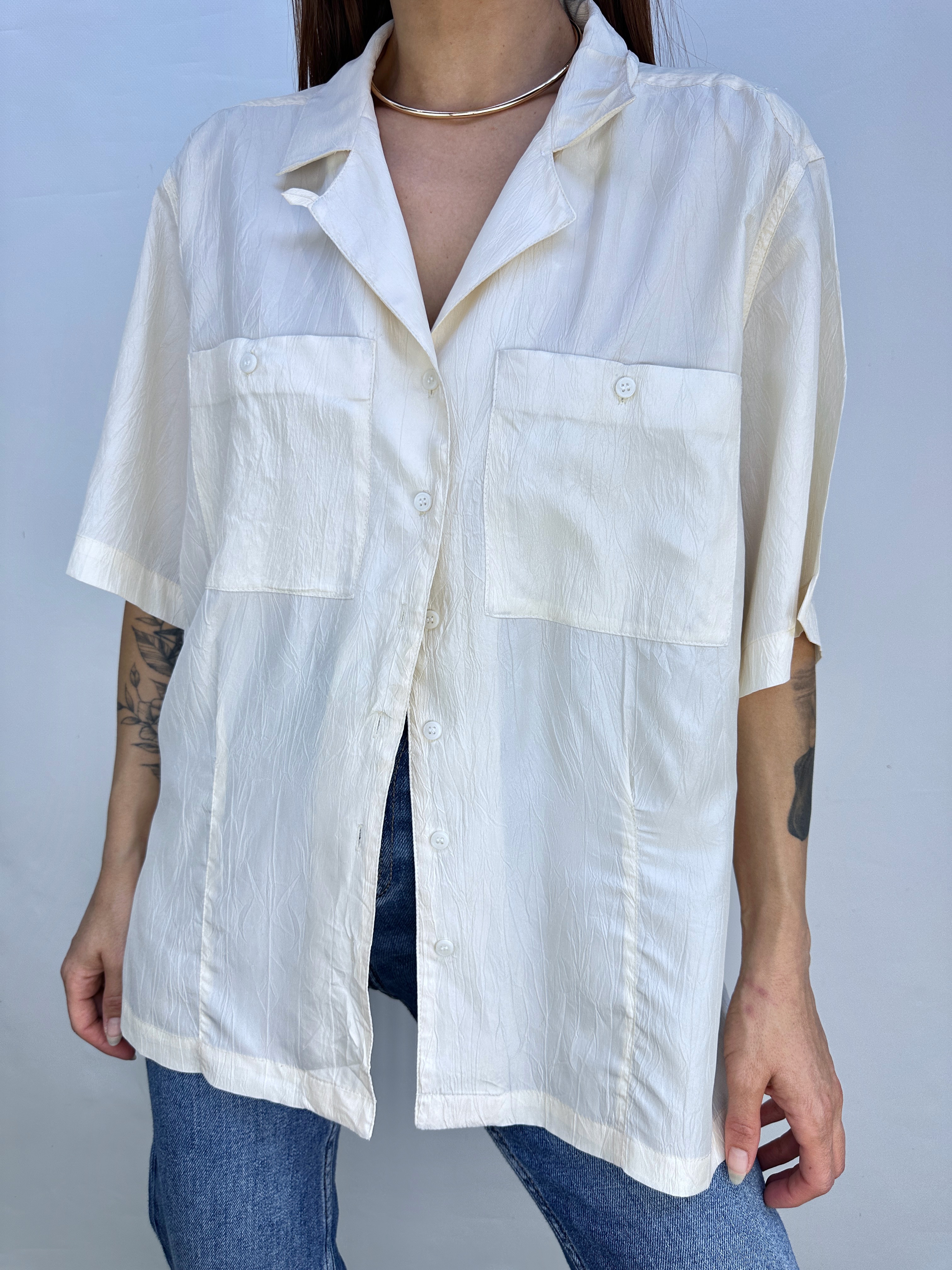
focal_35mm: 24
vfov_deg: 71.6
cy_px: 635
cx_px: 476
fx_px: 880
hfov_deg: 56.8
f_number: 1.78
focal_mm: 6.86
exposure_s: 1/521
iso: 80
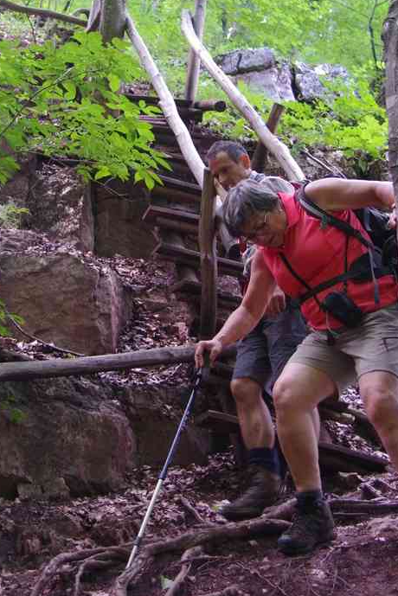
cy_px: 218
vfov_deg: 28.3
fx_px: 1176
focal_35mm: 71
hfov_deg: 19.2
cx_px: 137
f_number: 4
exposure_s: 1/30
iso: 3200
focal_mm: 32.5
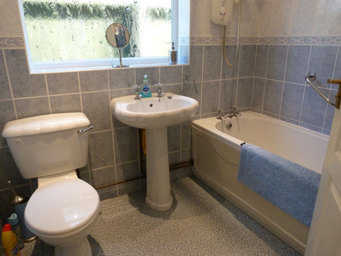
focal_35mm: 25
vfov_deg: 54.9
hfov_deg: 69.4
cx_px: 170
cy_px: 128
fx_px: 246
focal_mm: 4.5
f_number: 2.8
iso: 250
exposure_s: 1/60
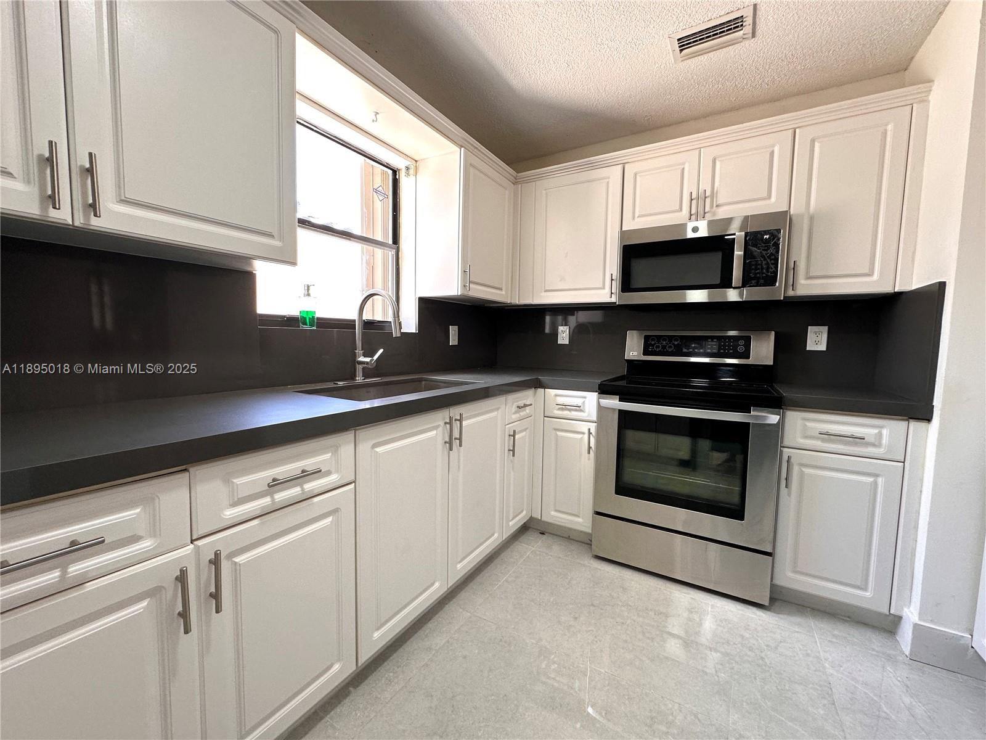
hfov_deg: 102.1
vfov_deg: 85.7
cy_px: 370
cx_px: 493
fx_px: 399
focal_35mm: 14
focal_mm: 2.22
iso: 125
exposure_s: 1/120
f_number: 2.2
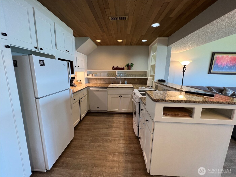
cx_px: 118
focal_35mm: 13
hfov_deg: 106.2
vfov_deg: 89.9
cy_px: 88
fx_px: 89
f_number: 1.8
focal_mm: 1.57
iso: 160
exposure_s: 1/60
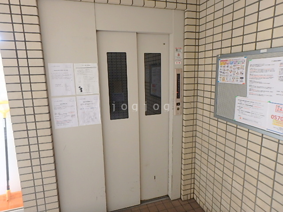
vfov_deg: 63.4
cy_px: 106
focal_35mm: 21
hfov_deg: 79.0
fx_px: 172
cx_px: 142
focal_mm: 3.7
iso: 320
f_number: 3.5
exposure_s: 1/30
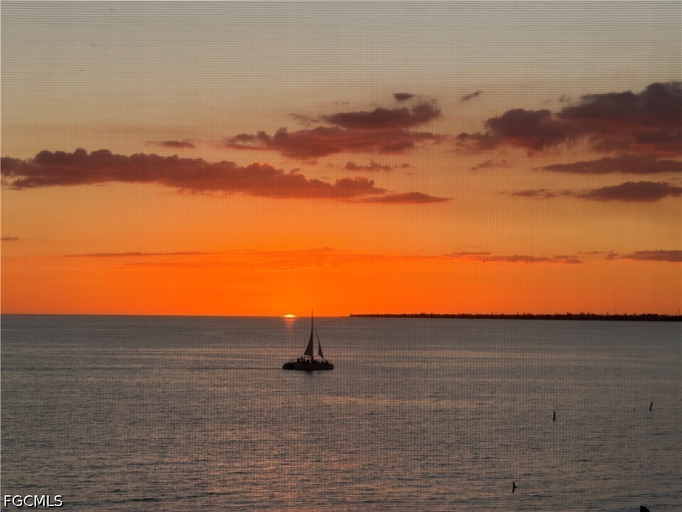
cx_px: 341
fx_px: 1970
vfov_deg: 14.8
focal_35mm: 100
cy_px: 256
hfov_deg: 19.6
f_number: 2.8
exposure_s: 1/331
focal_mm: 16.89
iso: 50
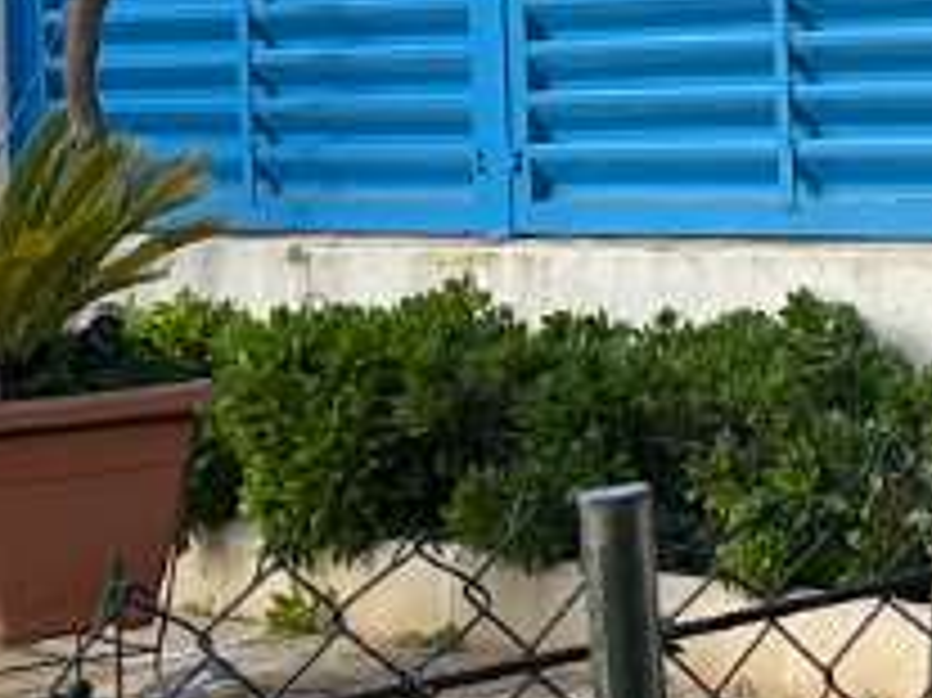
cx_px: 1643
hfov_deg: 10.7
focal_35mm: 174
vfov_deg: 8.4
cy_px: -308
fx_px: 4682
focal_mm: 6.86
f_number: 1.78
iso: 80
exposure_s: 1/3861
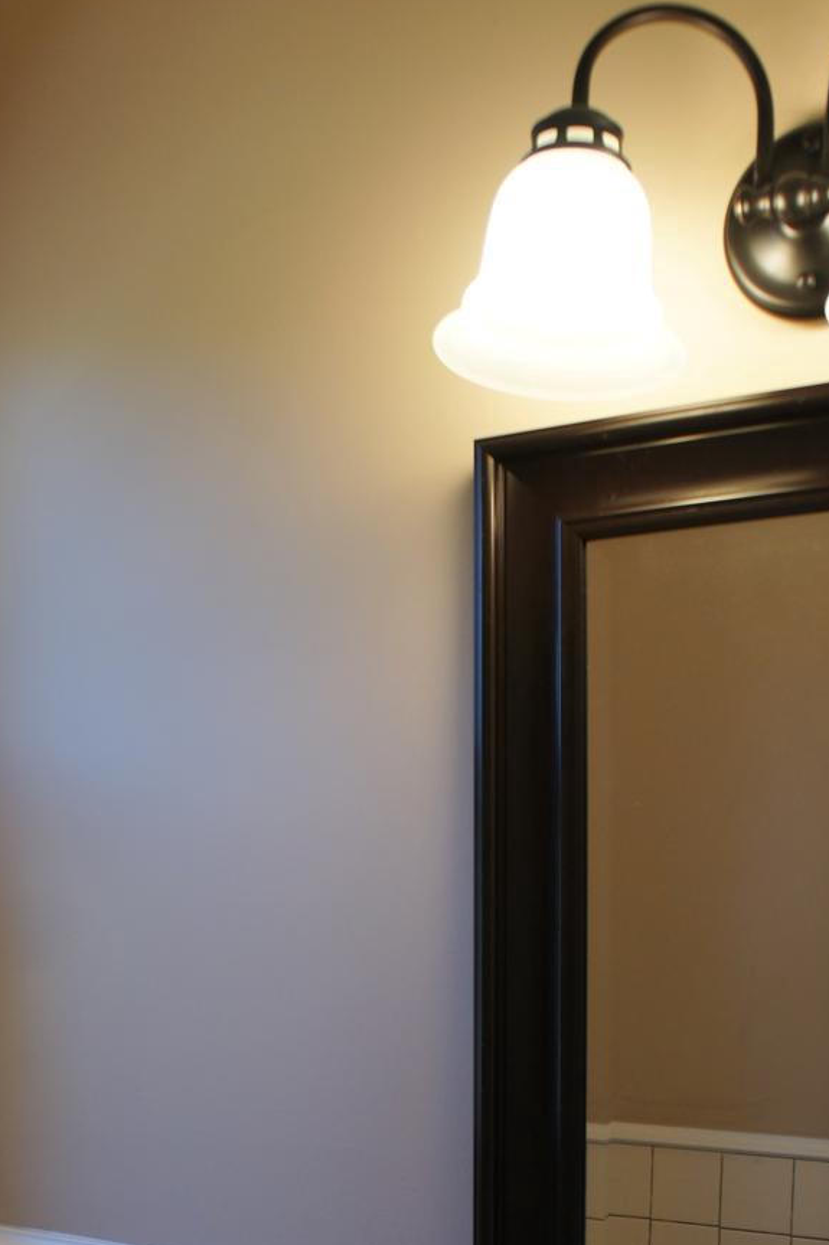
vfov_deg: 38.6
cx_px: 376
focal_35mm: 48
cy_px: 1092
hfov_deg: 28.0
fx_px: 1660
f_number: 4.5
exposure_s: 1/40
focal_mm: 18
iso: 200
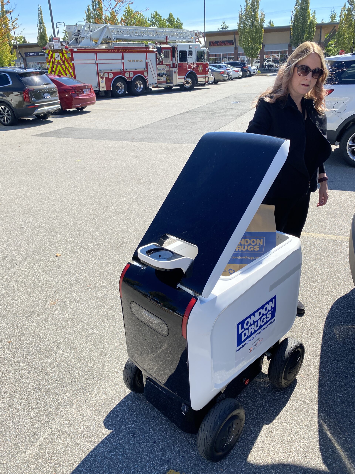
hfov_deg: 53.1
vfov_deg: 67.3
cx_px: 178
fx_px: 356
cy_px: 237
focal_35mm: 26
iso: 32
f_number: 1.8
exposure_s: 1/1838
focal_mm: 4.25
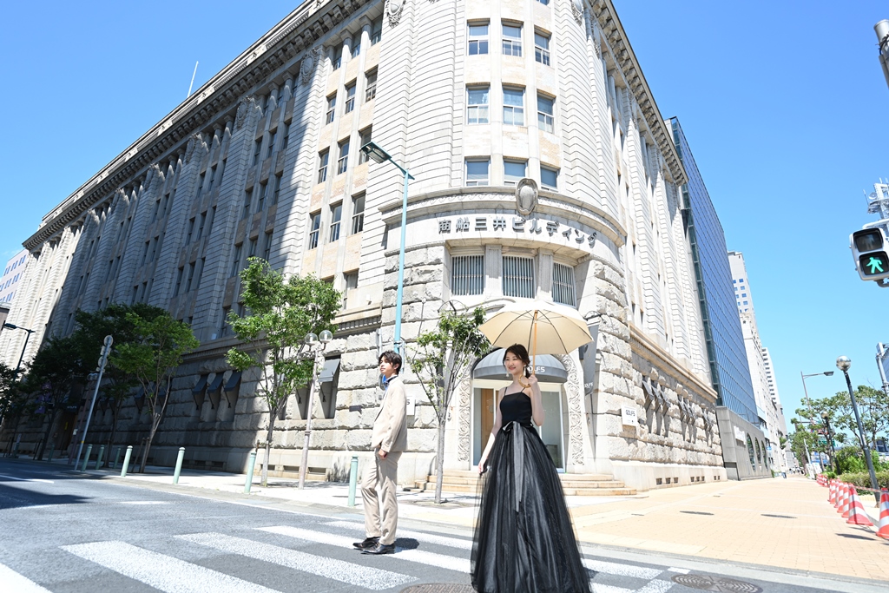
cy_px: 296
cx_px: 444
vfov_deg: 64.6
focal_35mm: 19
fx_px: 469
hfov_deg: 86.9
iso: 80
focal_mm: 19
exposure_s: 1/500
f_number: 3.5
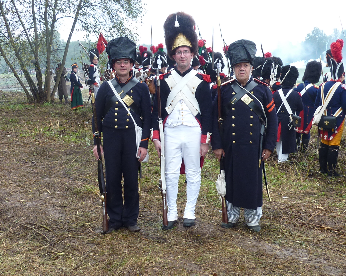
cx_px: 172
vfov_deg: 35.7
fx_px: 430
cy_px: 138
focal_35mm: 42
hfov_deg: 43.8
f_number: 3.3
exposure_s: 1/30
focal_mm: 4.1
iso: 80
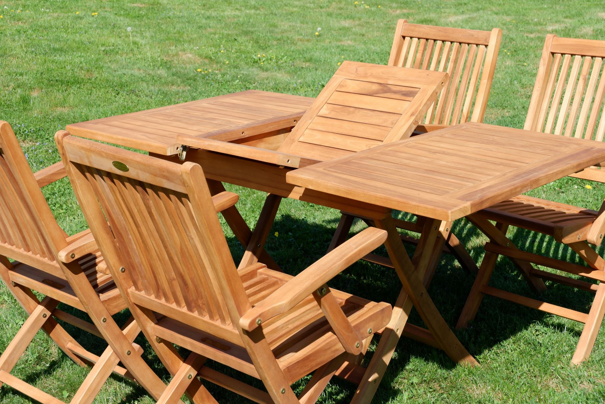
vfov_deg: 21.9
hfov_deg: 32.4
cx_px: 302
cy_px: 202
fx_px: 1042
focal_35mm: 62
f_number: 9
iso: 200
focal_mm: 41.8
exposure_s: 1/240
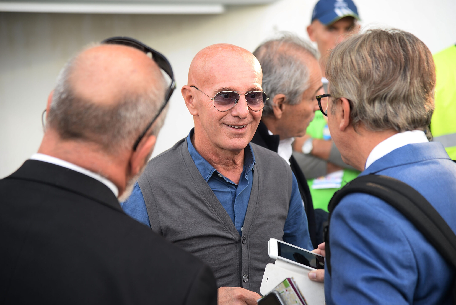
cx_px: 228
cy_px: 152
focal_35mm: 120
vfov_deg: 11.4
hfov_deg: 17.1
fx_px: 1521
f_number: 4.5
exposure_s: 1/60
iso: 125
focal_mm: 120
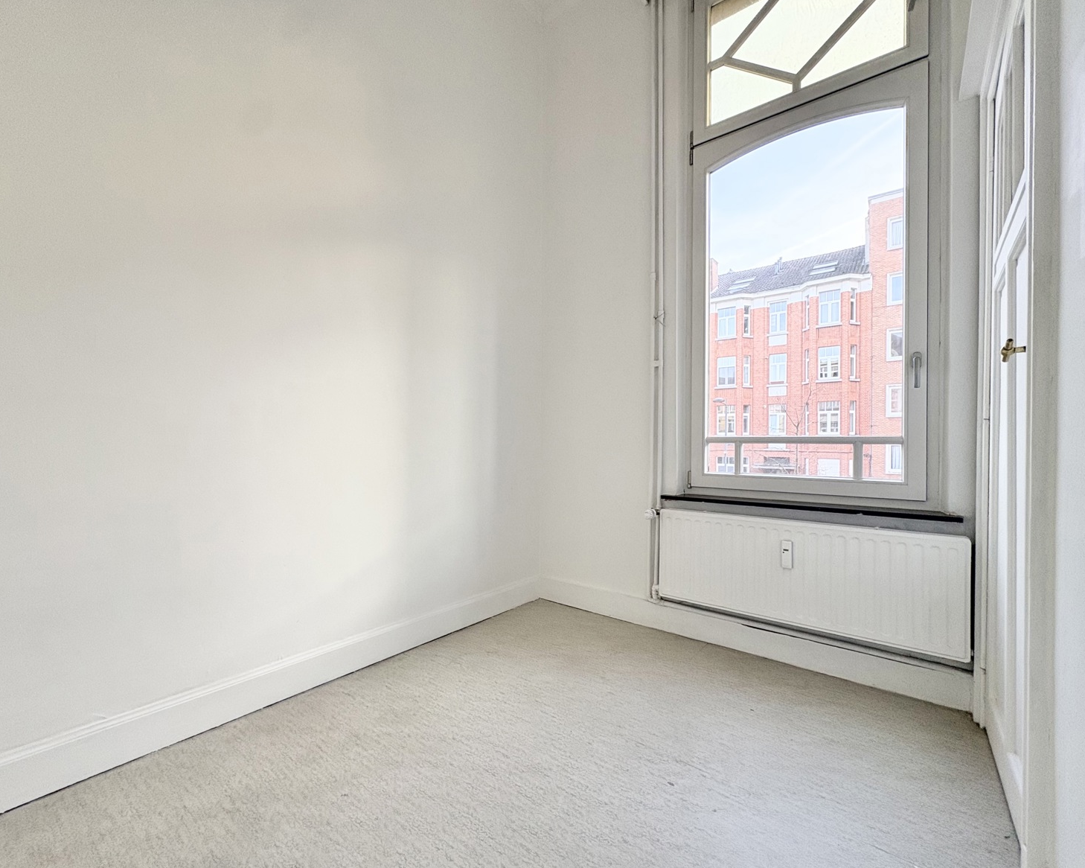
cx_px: 534
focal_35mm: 15
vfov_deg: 84.0
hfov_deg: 96.8
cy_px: 442
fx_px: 482
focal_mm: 2.22
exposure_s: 1/135
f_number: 2.2
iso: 100
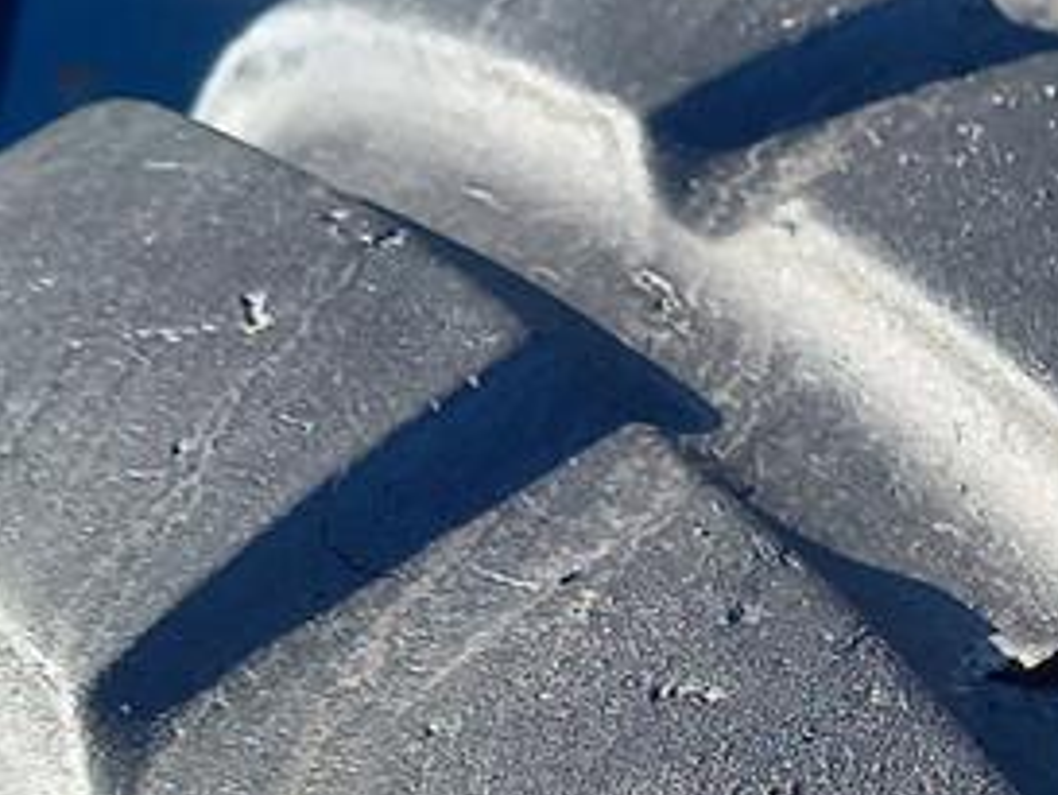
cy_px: 1361
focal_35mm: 110
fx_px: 3364
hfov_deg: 17.4
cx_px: 1081
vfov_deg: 12.5
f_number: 1.8
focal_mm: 4.65
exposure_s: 1/179
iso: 50
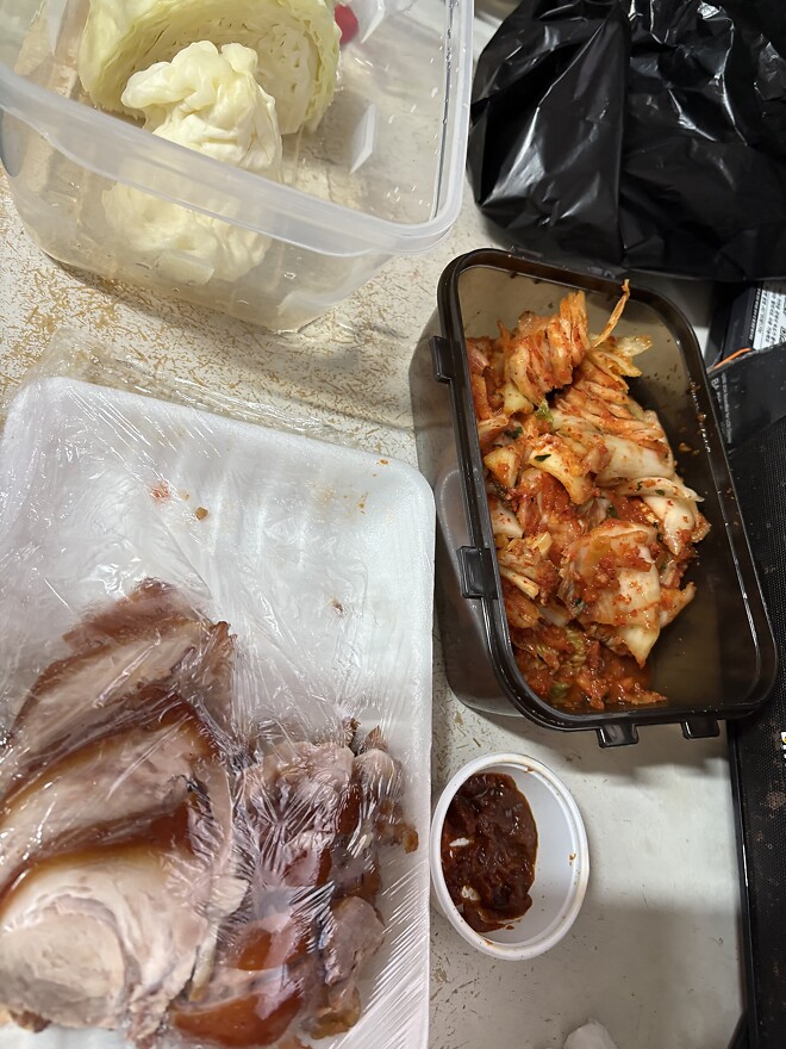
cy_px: 524
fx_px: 787
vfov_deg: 67.3
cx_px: 393
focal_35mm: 26
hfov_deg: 53.1
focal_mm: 5.96
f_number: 1.6
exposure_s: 1/60
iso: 200
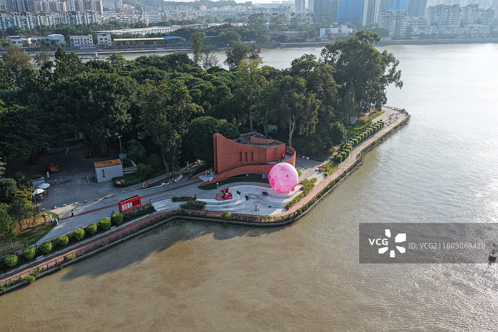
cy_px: 166
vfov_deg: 46.4
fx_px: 387
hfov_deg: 65.5
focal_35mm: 28
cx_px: 249
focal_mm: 14.45
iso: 200
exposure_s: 1/1000
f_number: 2.8
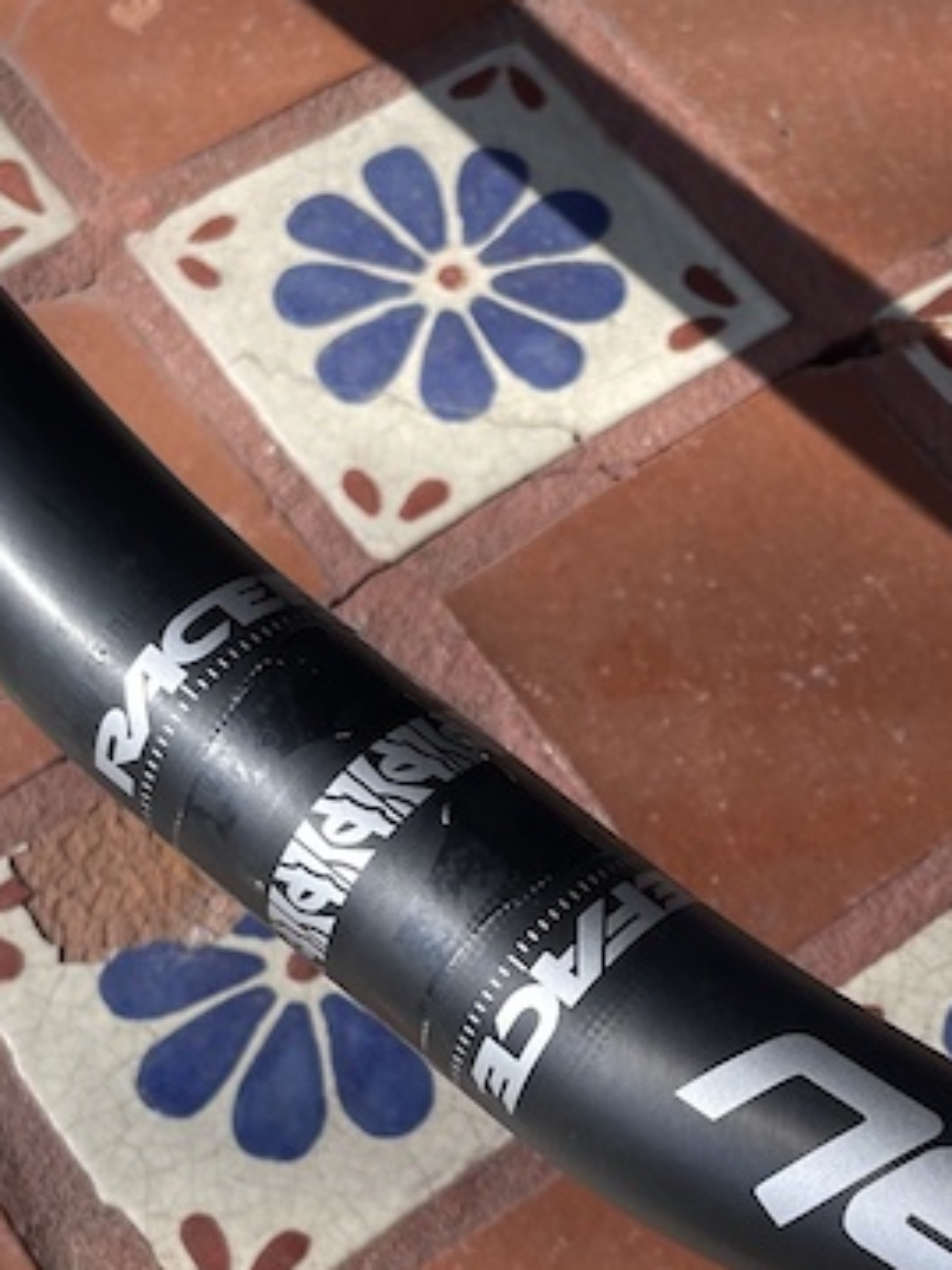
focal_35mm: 58
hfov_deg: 24.8
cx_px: 747
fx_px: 2128
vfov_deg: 32.8
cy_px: 888
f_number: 1.6
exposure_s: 1/1531
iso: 32
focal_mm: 4.2
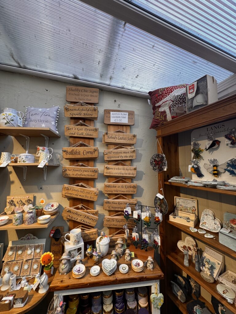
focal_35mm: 14
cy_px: 157
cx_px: 118
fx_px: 127
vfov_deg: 102.1
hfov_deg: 85.7
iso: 160
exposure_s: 1/100
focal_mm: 2.22
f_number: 2.2
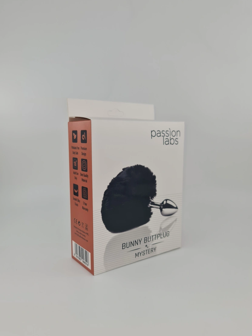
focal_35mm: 27
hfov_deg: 51.3
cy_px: 171
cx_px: 124
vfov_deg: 65.3
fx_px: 262
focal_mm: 7
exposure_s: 1/300
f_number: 1.8
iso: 50
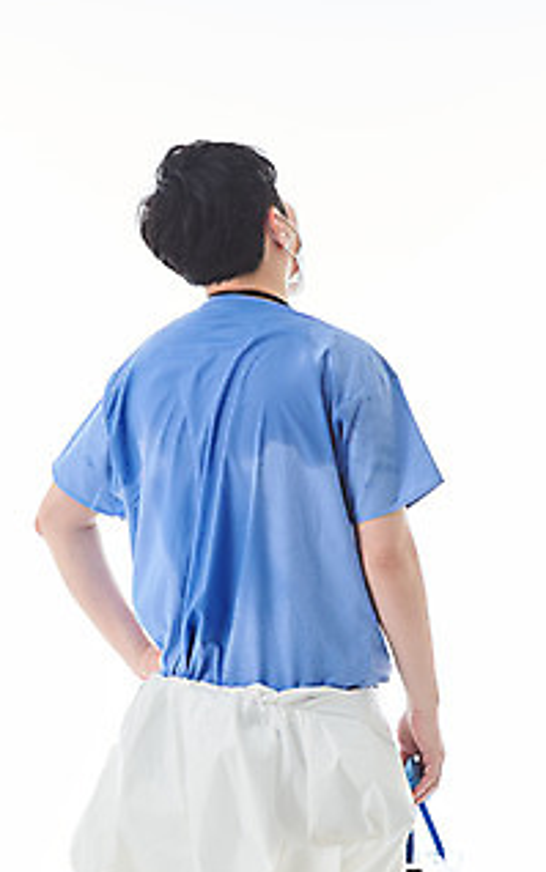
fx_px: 2807
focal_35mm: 118
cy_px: 466
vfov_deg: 17.7
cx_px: 270
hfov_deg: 11.1
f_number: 13
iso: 100
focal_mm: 92
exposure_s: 1/125
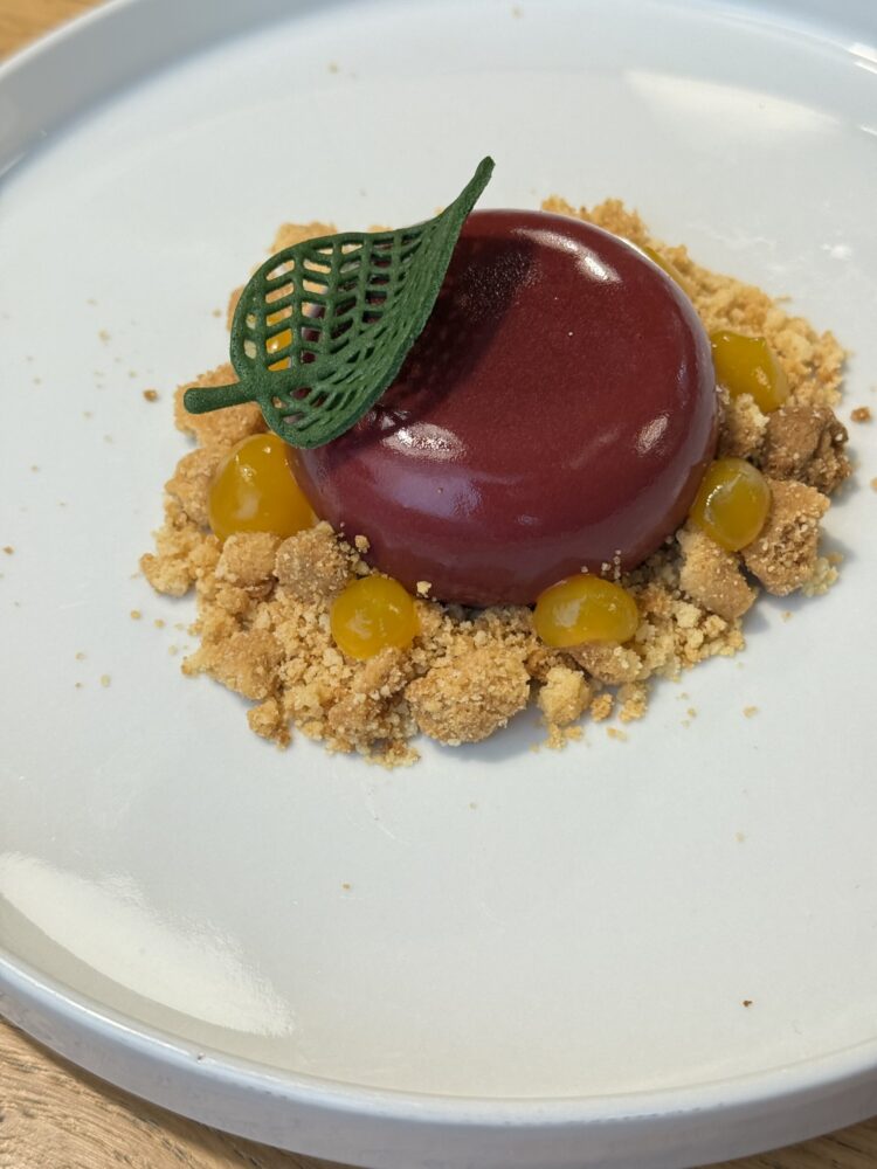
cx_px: 438
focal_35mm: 48
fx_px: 1621
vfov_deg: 39.7
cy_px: 584
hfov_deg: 30.3
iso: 200
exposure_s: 1/60
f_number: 1.78
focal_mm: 6.76
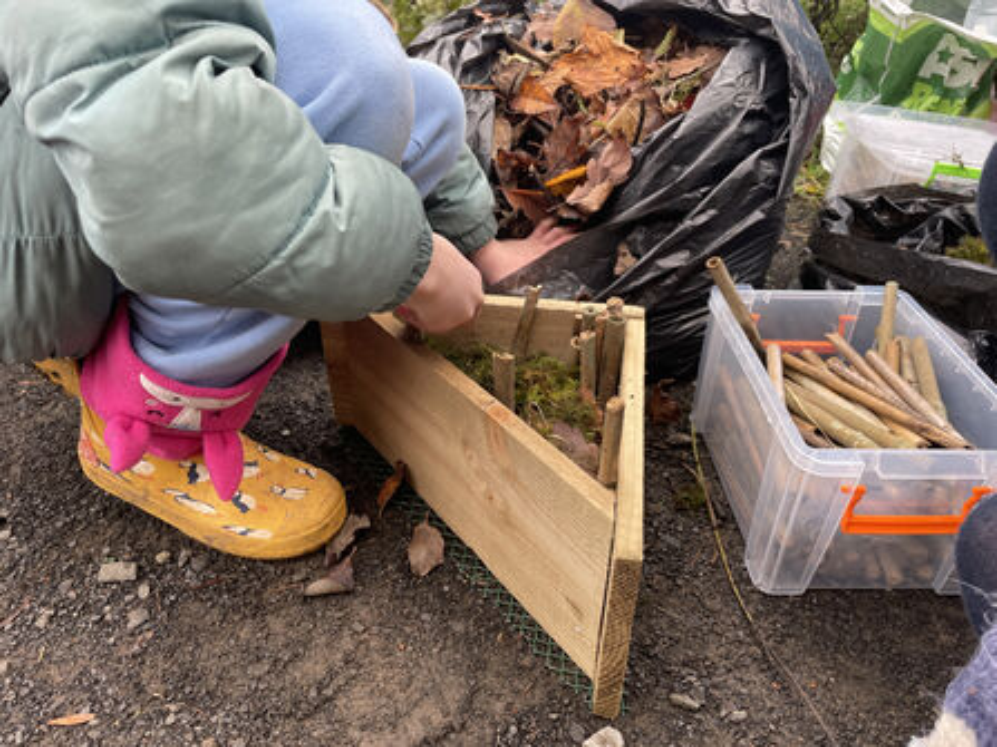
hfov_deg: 67.3
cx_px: 498
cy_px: 374
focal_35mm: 26
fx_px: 749
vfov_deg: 53.0
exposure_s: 1/121
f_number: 1.6
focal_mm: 4.2
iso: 50
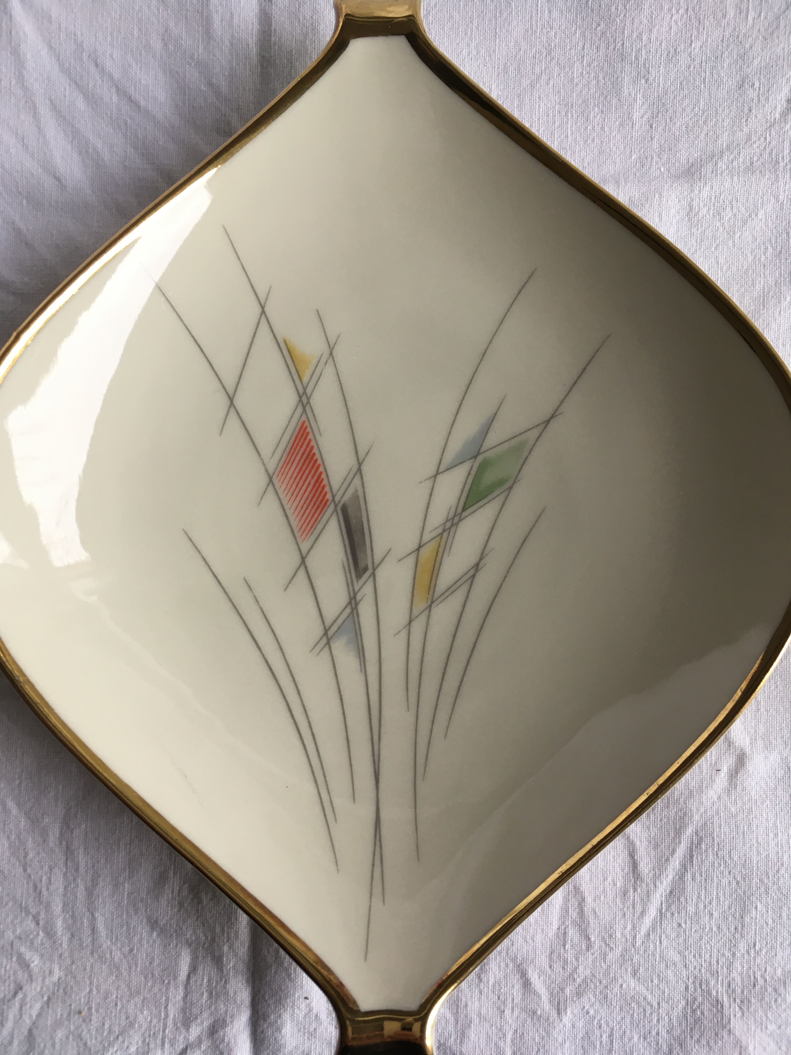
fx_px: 884
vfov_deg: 61.7
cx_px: 396
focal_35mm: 29
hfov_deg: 48.2
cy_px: 528
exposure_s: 1/40
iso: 25
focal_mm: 4.15
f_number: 2.2
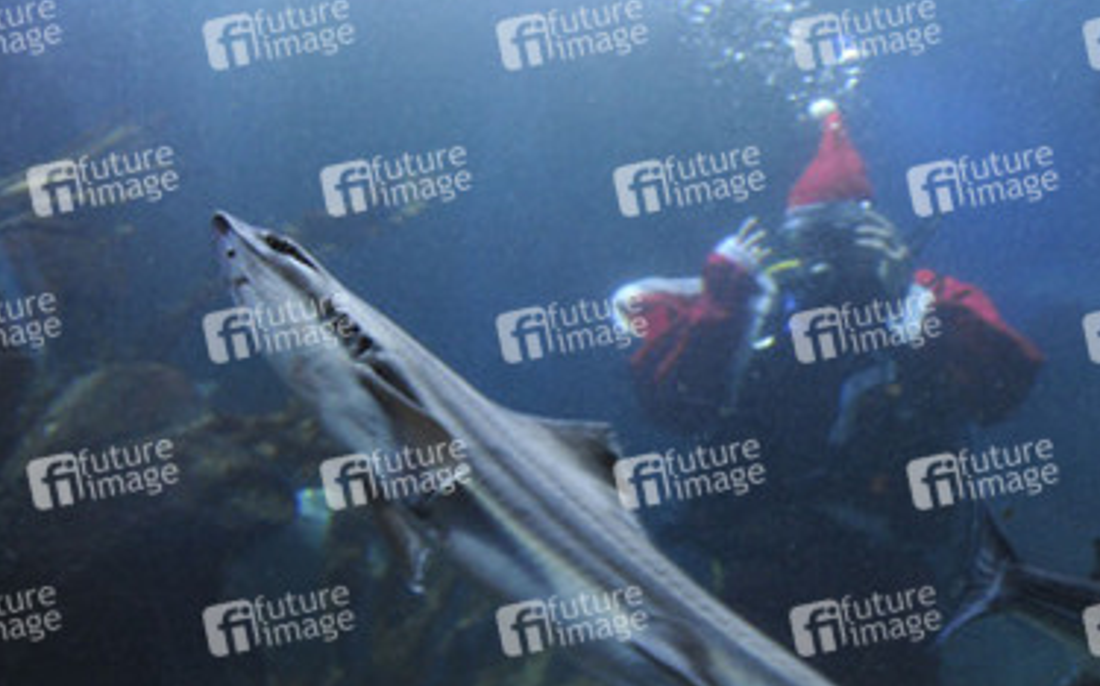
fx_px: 1139
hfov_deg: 51.5
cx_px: 612
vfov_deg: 33.5
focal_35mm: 38
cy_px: 402
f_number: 5
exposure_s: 1/80
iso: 6400
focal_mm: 31
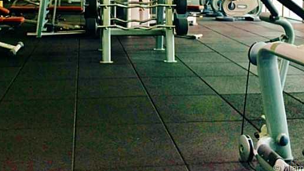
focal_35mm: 49
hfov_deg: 42.1
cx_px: 137
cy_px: -2
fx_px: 395
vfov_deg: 23.4
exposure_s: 1/30
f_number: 2.2
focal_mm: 4.15
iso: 32
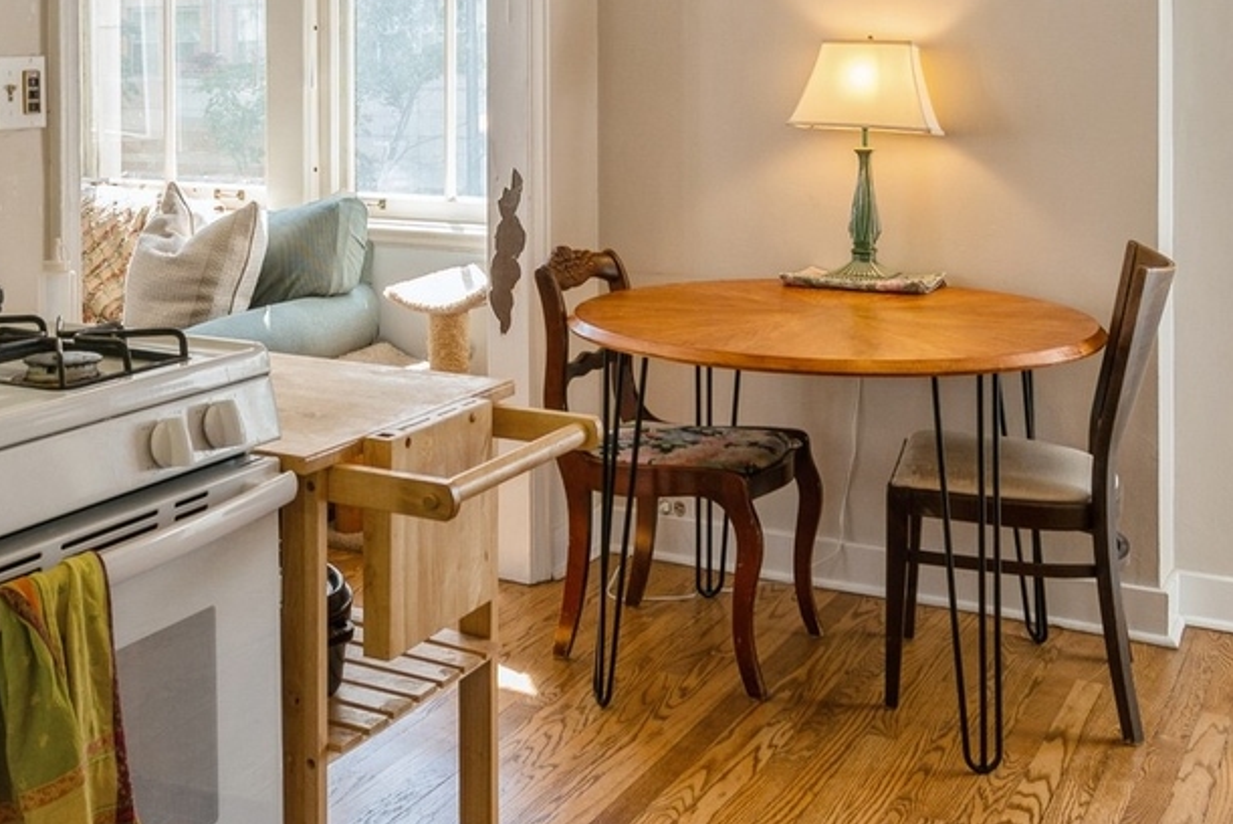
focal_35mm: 45
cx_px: 444
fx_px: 1542
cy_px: 24
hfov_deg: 43.2
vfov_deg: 28.3
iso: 200
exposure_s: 1/20
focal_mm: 17
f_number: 8
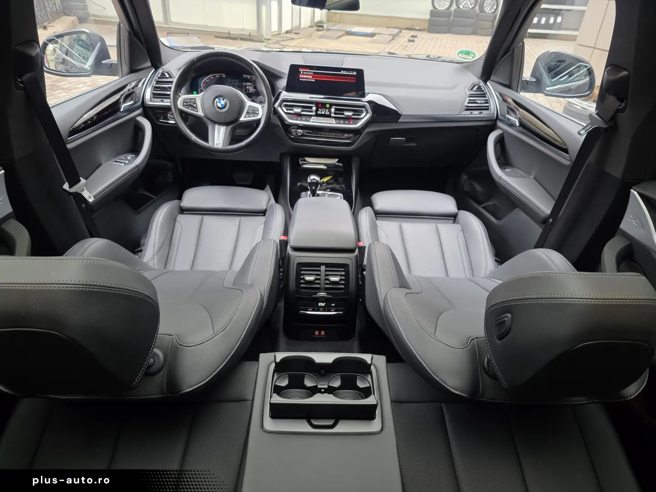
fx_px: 436
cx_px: 328
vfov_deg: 58.9
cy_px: 246
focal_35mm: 23
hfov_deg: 73.9
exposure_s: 1/61
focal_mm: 6.3
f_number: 1.7
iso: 320
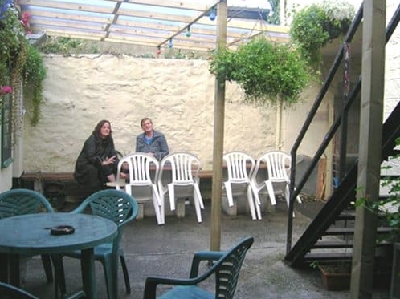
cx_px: 203
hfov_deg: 45.8
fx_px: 474
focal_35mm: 41
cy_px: 132
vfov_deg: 35.1
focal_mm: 5.7
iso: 50
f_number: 2.9
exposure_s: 1/57.1
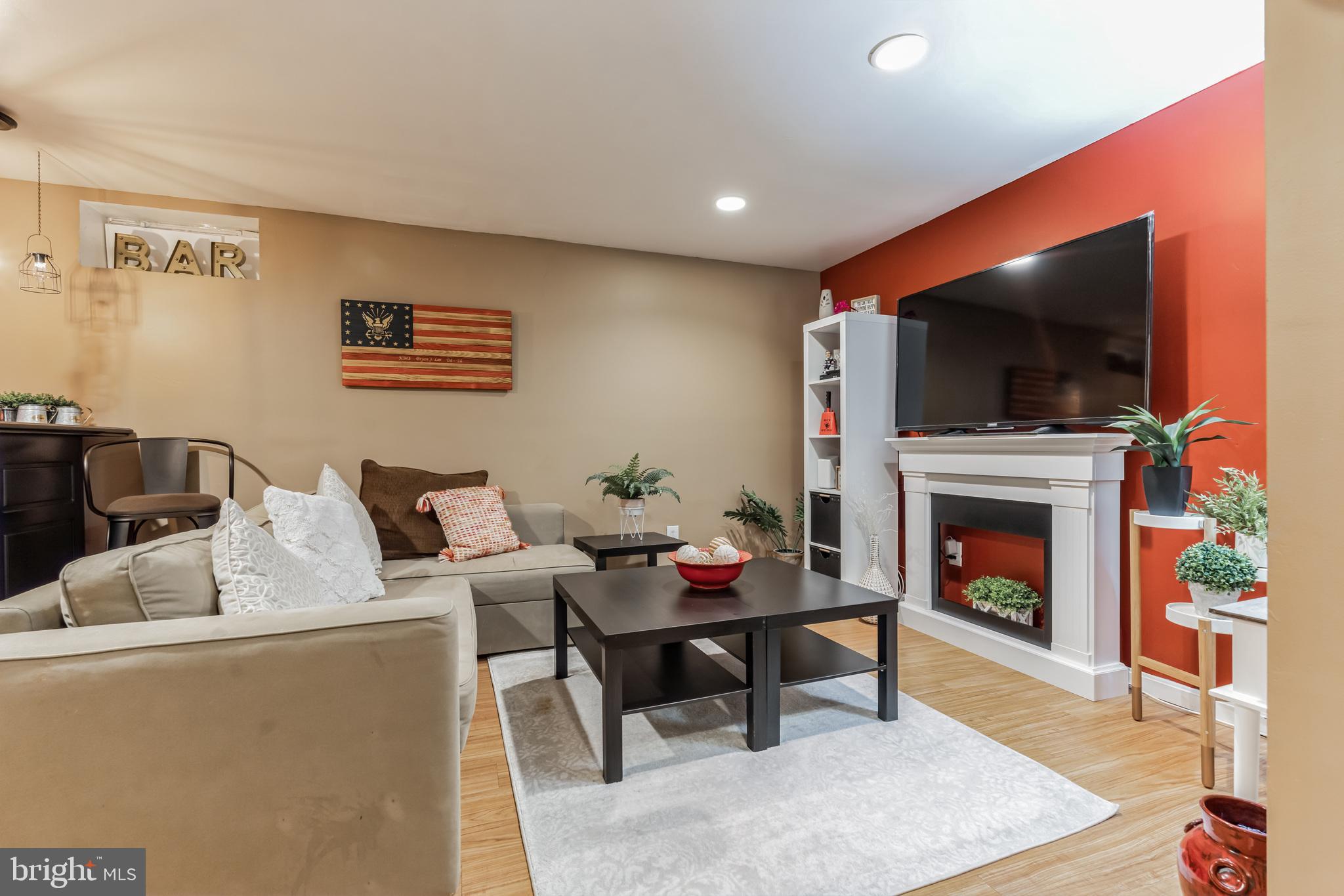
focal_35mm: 16
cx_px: 672
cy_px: 448
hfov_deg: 95.0
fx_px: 616
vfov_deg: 72.0
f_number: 8
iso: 400
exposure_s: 1
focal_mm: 16.5
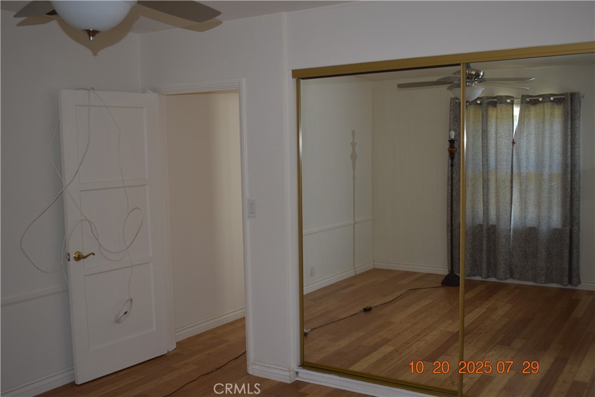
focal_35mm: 36
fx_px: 595
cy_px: 198
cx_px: 298
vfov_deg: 36.9
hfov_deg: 53.1
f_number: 4
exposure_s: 1/30
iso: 250
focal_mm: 24
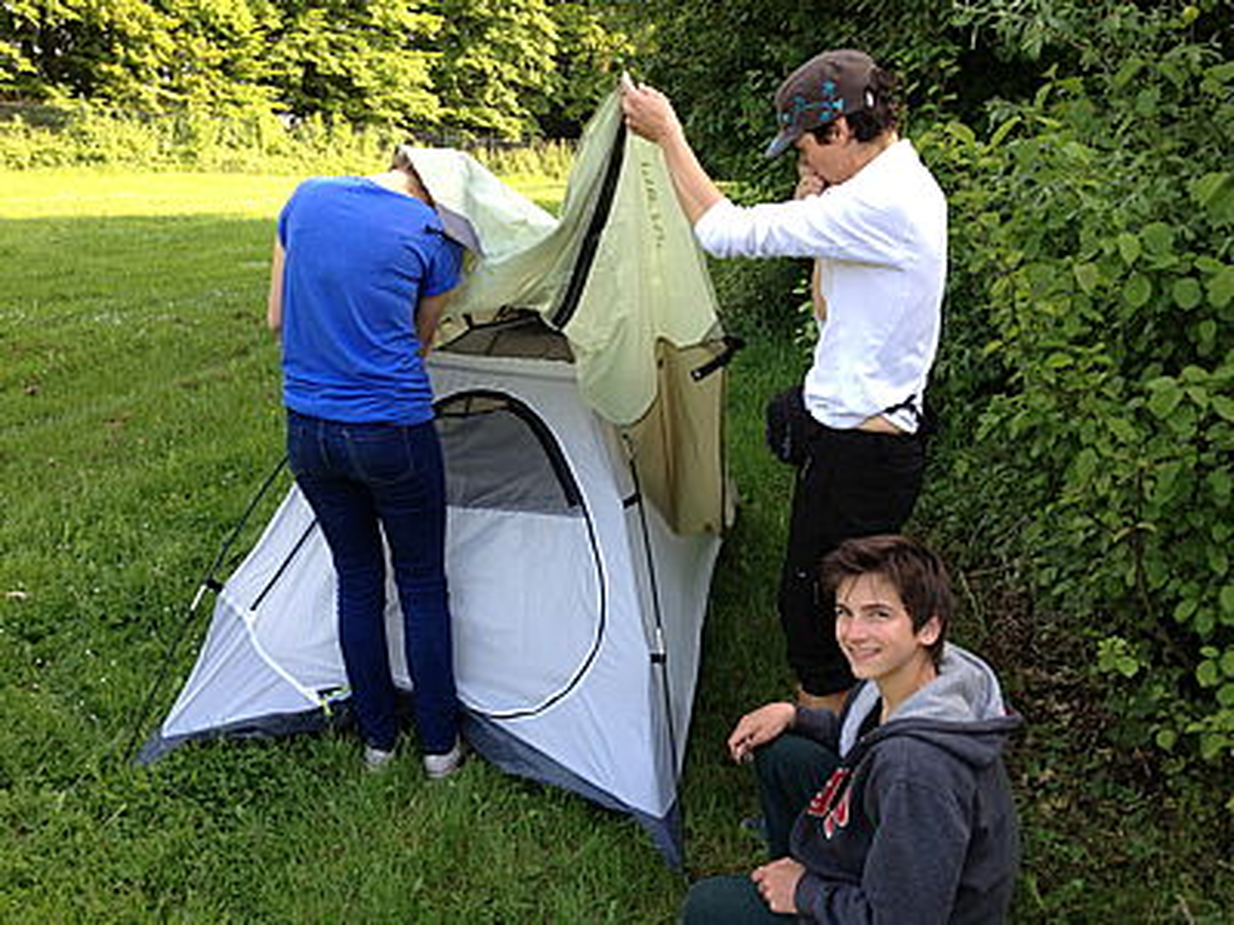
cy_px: 462
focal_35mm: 35
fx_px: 1248
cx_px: 617
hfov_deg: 52.6
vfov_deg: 40.7
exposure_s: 1/148
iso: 50
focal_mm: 4.28
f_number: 2.4
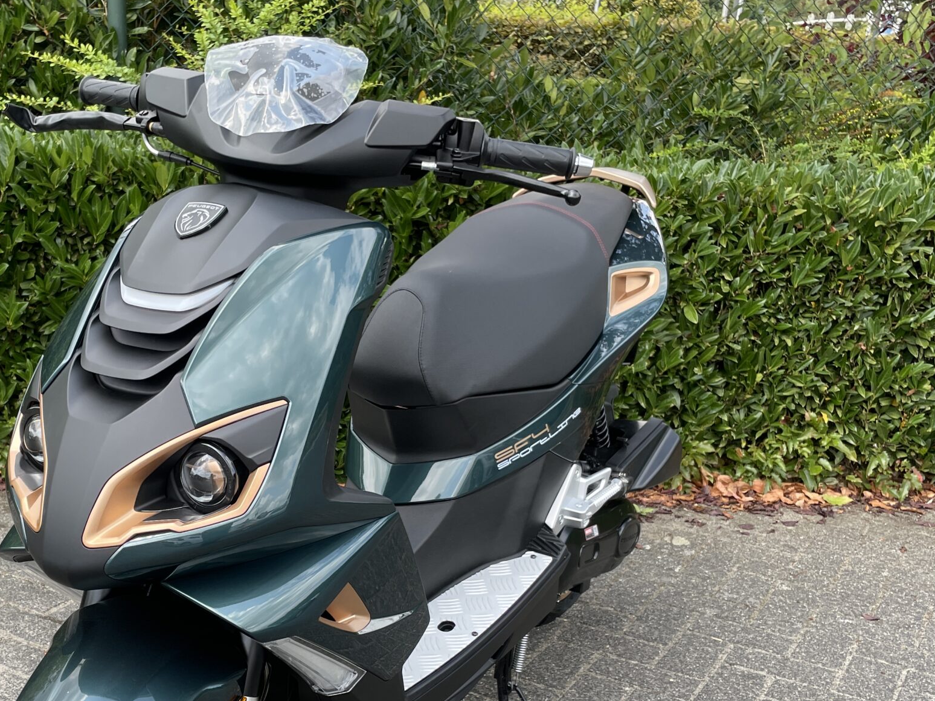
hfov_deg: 43.3
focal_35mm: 43
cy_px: 504
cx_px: 324
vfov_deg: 33.1
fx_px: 1161
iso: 32
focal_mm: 4.2
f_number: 1.6
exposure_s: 1/410
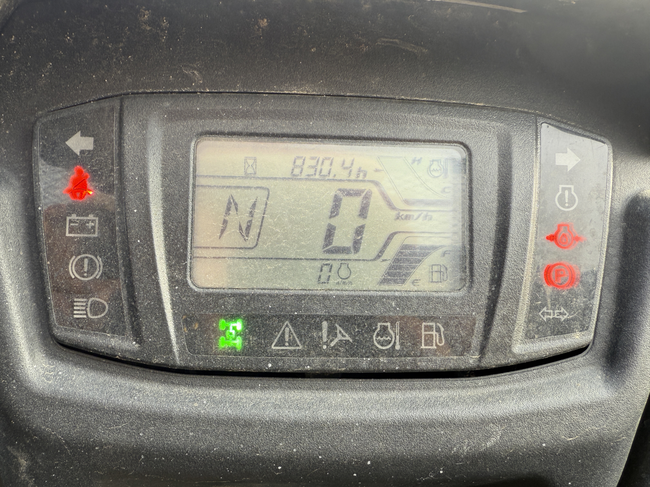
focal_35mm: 25
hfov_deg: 69.4
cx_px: 325
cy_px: 244
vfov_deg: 54.9
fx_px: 469
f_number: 2.2
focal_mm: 2.22
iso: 50
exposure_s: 1/112
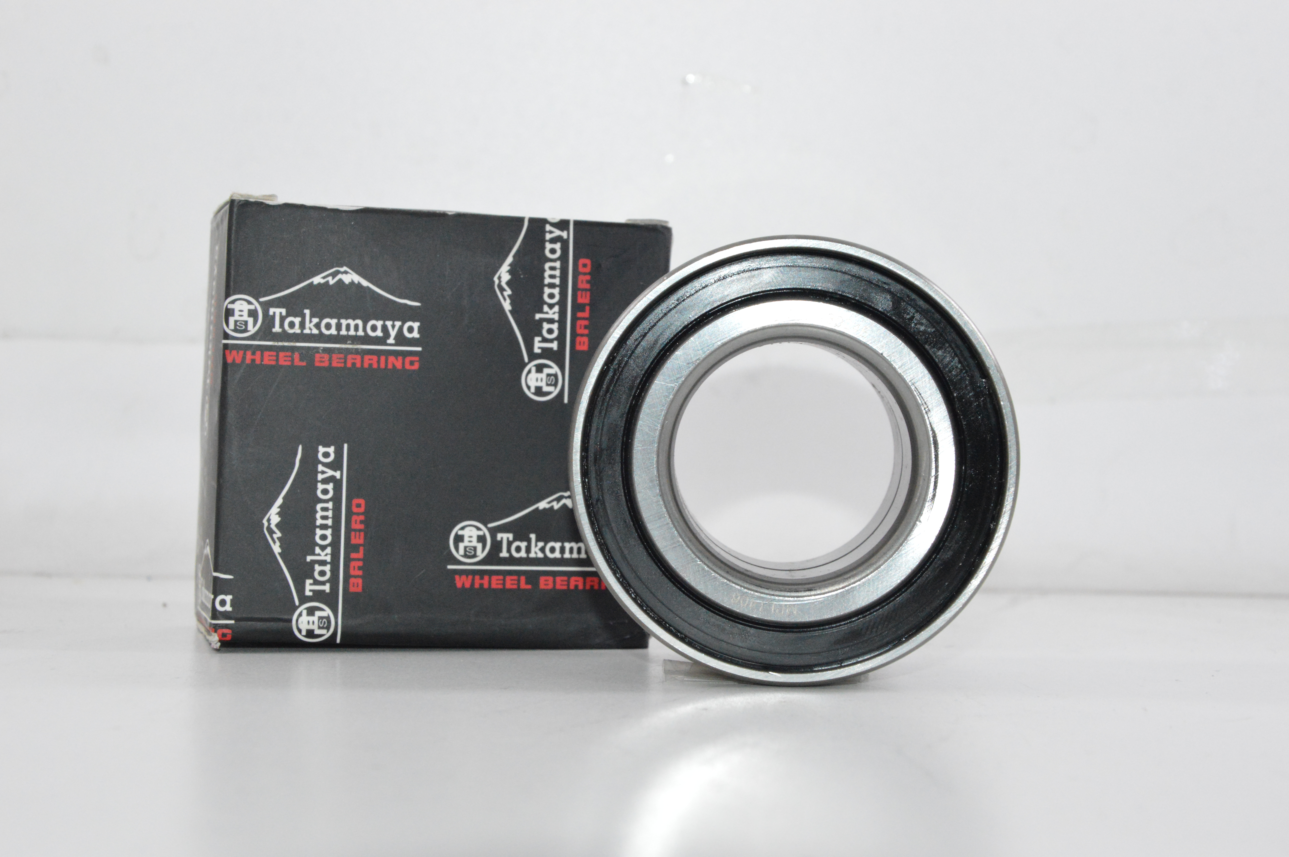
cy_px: 428
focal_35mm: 78
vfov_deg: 17.5
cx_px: 644
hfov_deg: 26.0
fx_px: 2790
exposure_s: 1/125
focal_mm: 52
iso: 3200
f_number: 10
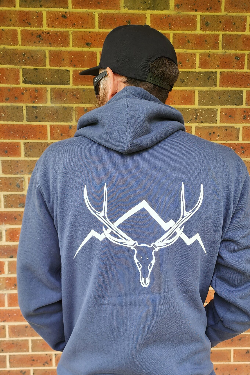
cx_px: 120
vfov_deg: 61.2
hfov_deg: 43.6
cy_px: 232
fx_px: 312
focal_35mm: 30
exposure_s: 1/180
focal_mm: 6.4
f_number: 1.8
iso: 64
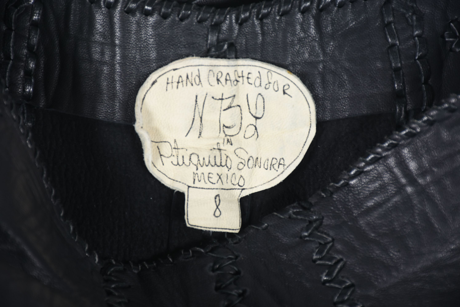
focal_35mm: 210
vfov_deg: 6.6
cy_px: 154
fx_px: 2685
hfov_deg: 9.8
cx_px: 230
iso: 200
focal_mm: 140
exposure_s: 1/125
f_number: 8
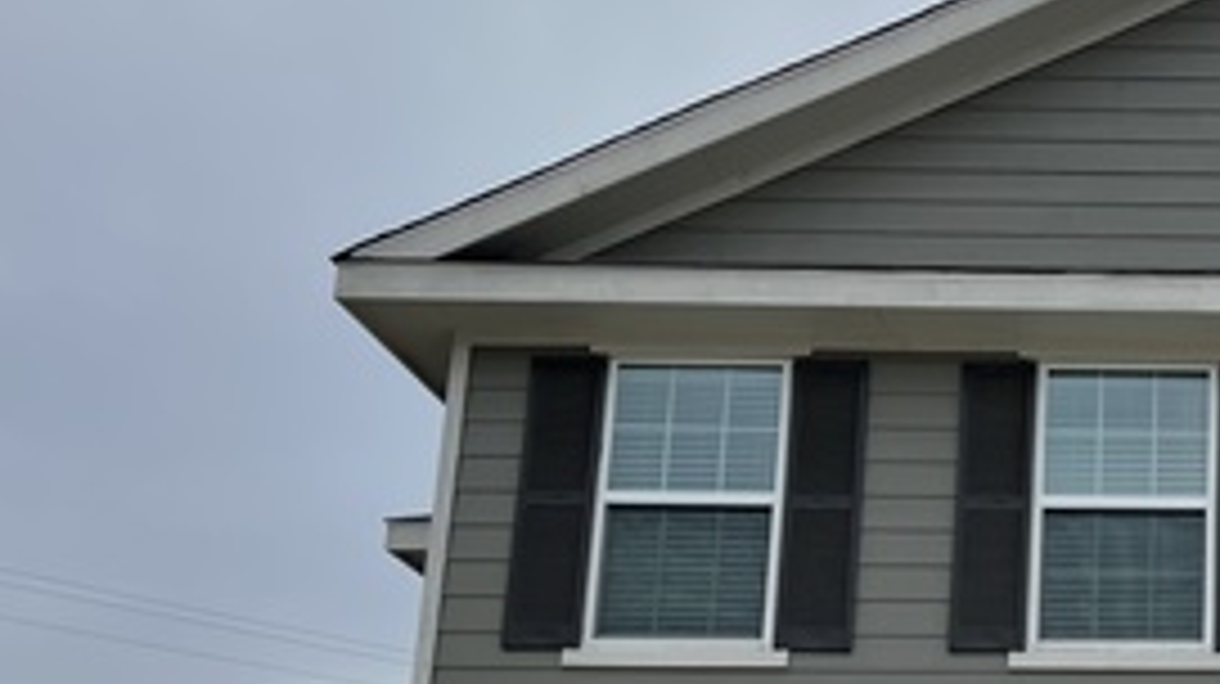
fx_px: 2166
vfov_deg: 17.6
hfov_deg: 28.5
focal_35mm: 67
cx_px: 1355
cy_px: 666
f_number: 1.5
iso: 50
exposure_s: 1/4630
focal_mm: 5.7
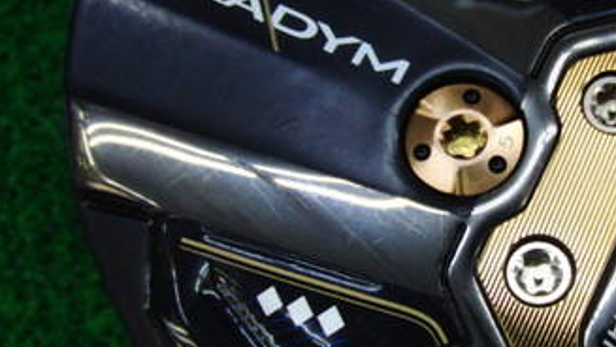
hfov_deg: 26.3
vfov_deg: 15.3
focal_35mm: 79
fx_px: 1290
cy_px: 177
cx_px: 501
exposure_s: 1/80
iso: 250
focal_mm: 6.42
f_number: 3.6
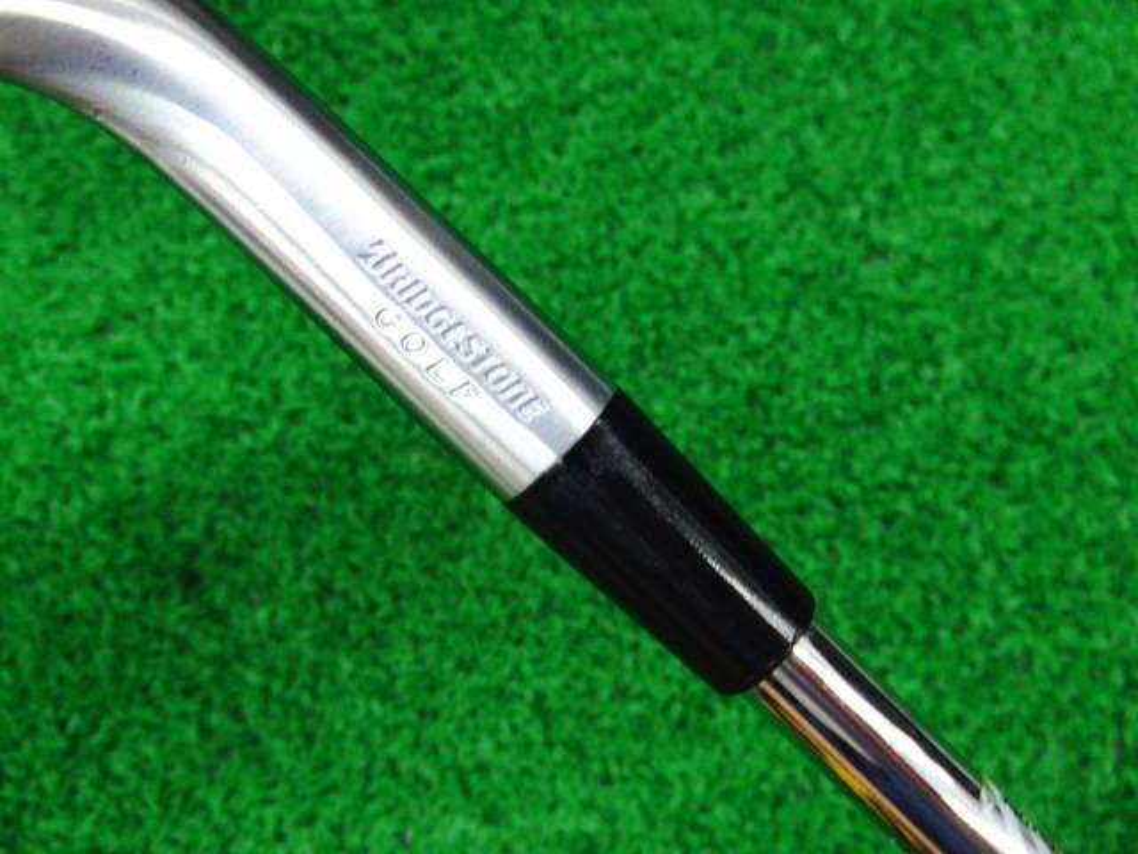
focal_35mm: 37
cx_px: 569
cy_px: 427
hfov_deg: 50.1
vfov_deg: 38.7
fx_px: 1216
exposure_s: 1/40
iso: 400
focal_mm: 6.42
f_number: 3.6
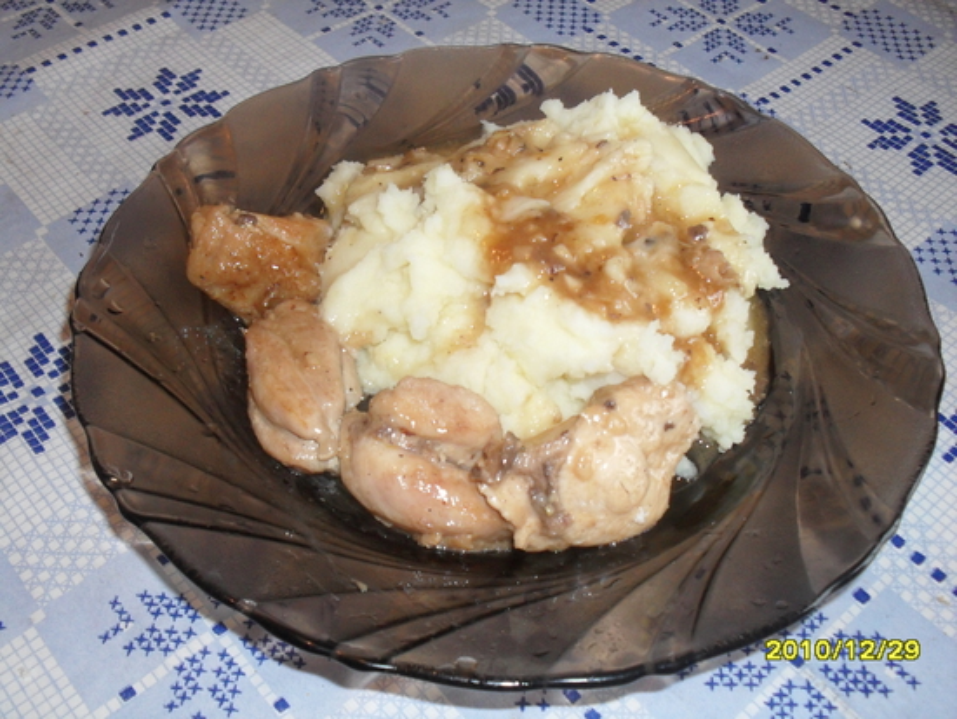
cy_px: 360
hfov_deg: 49.0
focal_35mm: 38
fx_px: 1051
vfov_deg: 37.7
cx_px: 478
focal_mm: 6.3
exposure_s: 1/45
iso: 200
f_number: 2.8
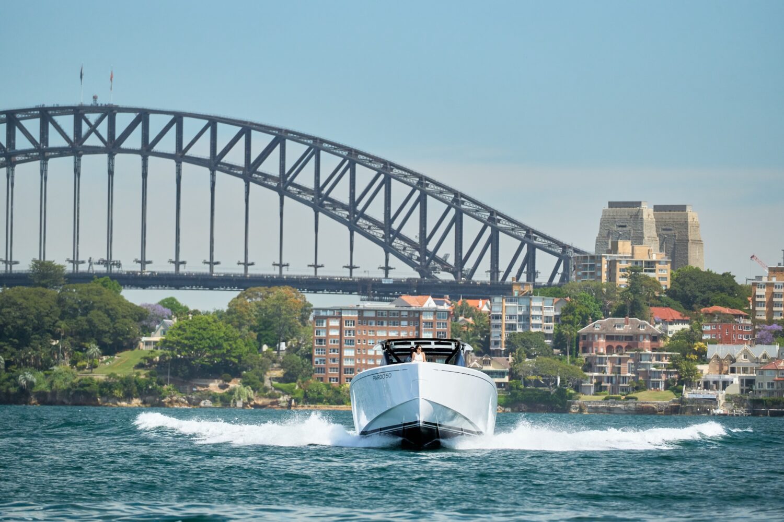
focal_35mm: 256
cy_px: 261
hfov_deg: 8.1
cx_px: 392
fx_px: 5566
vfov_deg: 5.4
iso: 1000
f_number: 6.3
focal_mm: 255.6
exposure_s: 1/2500
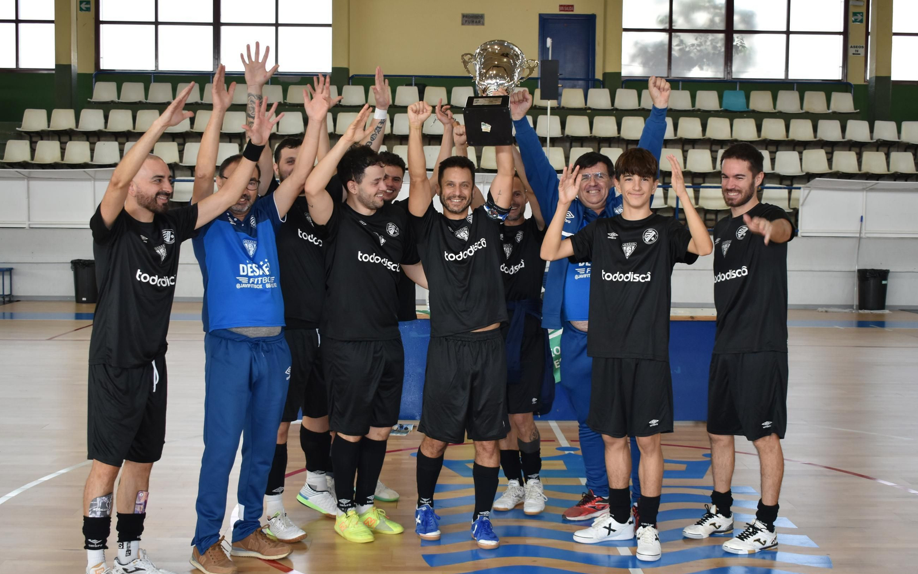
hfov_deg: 41.1
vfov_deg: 26.3
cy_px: 295
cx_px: 459
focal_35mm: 49
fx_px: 1226
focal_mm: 32
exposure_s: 1/200
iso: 640
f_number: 5
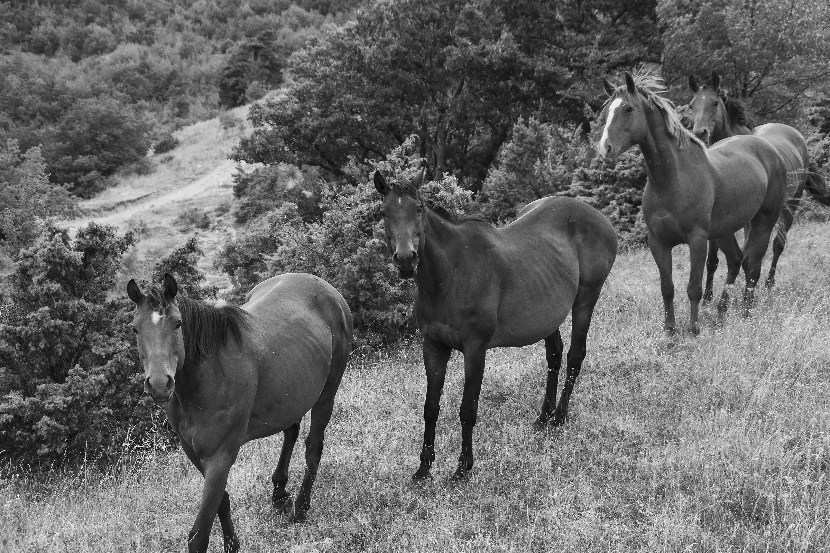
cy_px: 276
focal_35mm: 72
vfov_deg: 18.9
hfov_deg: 28.1
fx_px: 1660
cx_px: 415
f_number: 7.1
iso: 400
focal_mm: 48
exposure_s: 1/800
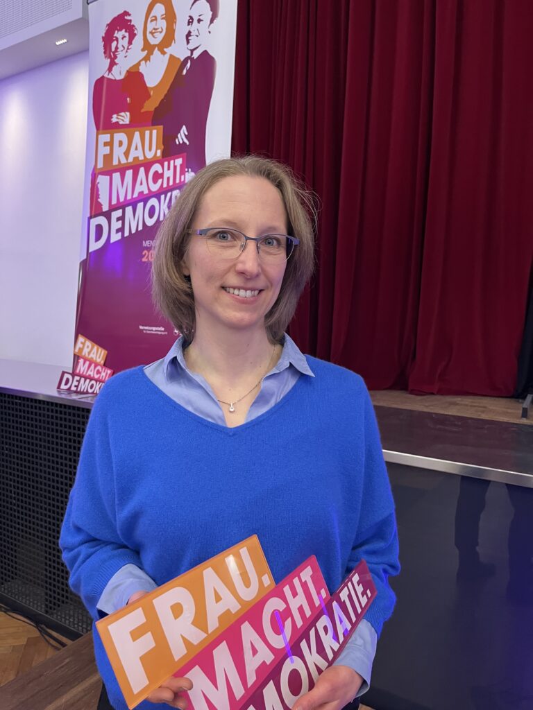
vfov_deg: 67.3
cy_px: 355
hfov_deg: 53.1
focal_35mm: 26
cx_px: 266
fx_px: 534
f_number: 1.6
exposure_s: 1/60
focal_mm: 5.1
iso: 320
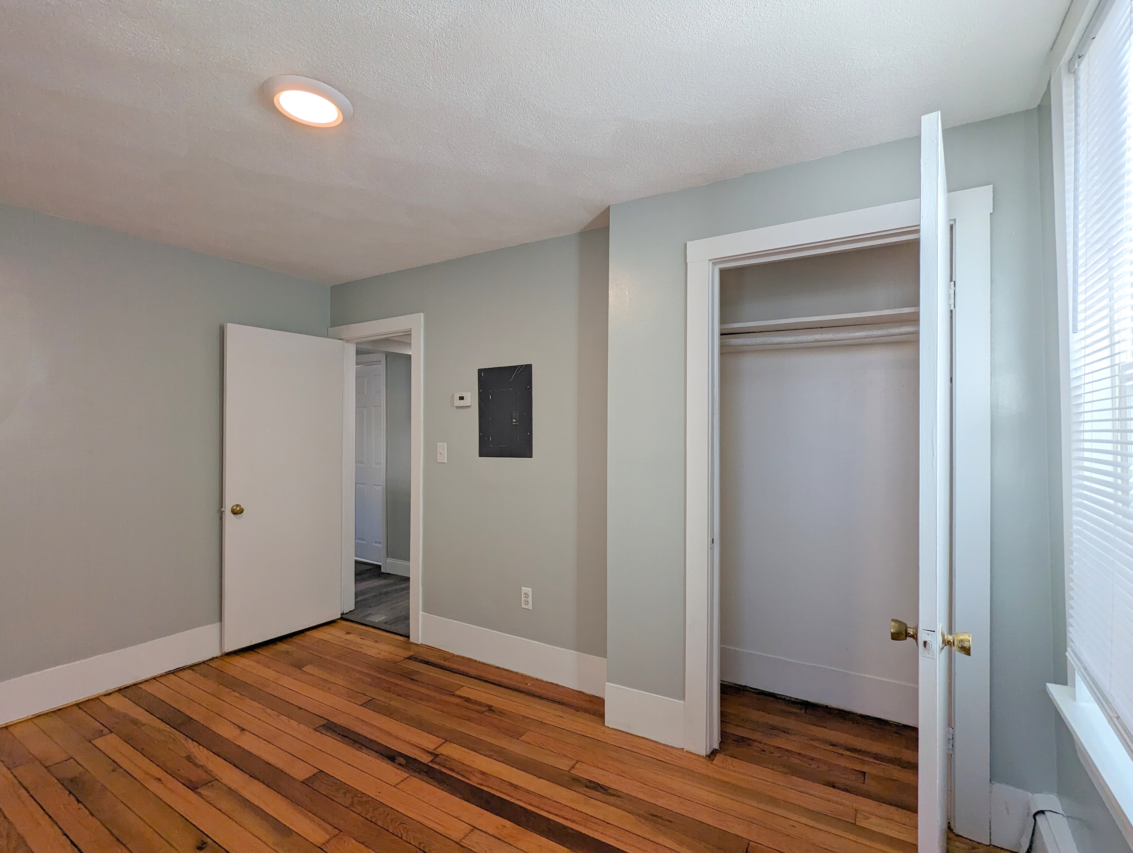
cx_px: 566
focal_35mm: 16
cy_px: 426
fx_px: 524
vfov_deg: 78.2
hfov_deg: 94.4
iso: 50
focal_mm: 2.35
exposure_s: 1/120
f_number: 2.2
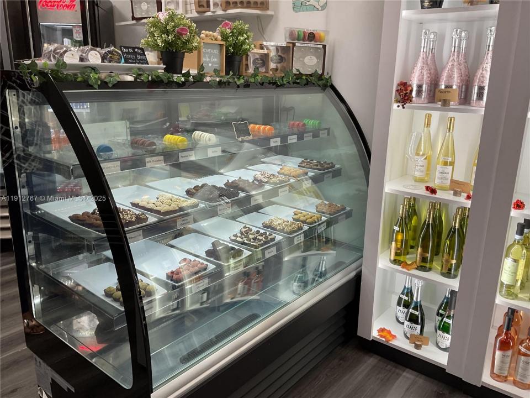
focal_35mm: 29
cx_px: 265
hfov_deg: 61.7
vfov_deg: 48.2
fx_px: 444
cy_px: 199
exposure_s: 1/120
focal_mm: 3
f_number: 1.8
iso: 64
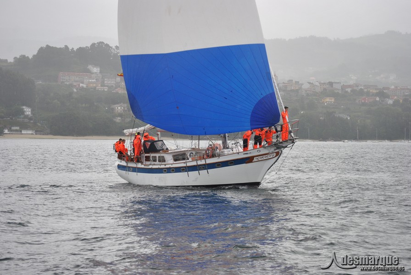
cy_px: 138
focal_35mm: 102
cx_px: 206
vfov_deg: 13.5
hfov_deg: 20.0
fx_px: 1166
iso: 200
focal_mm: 68
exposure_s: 1/500
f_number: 5.6
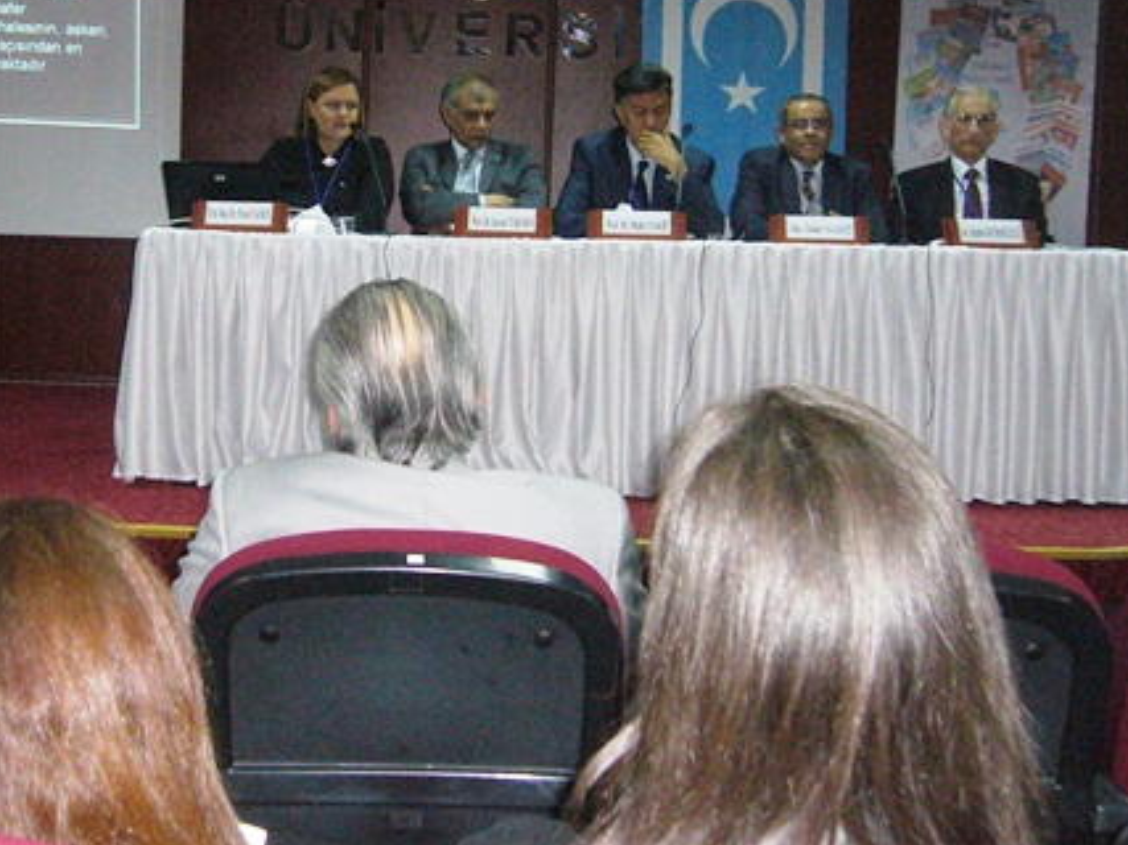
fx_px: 1955
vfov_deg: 24.2
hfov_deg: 32.0
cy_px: 235
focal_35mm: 60
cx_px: 407
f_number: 3
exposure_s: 1/60
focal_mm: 6.6
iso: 400
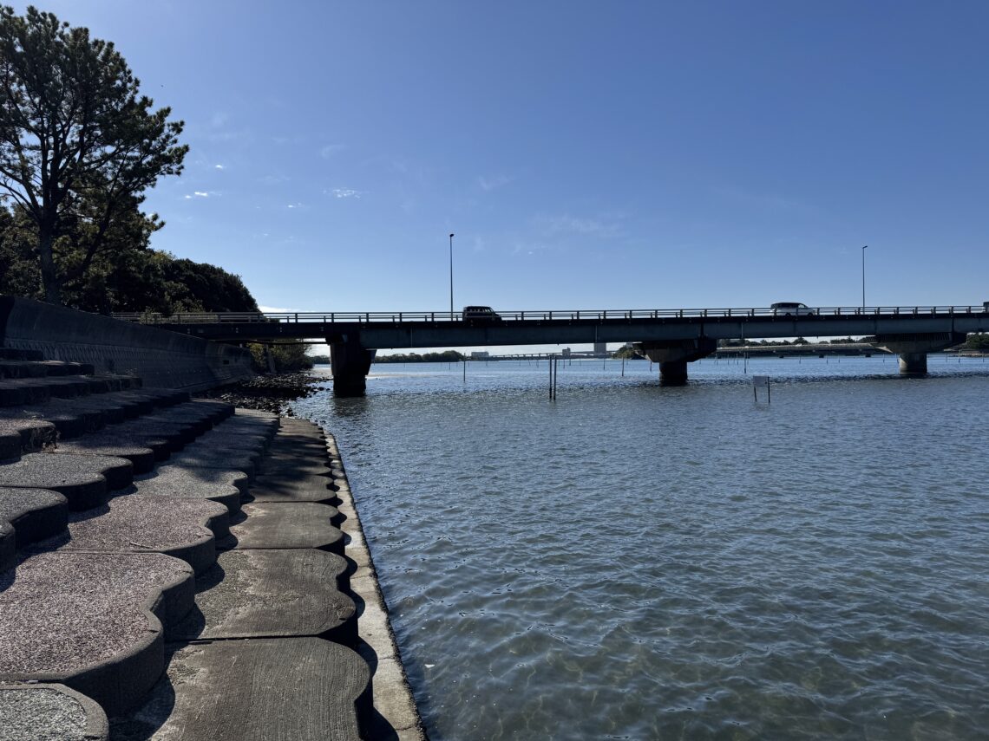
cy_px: 370
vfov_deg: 56.8
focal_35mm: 24
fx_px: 686
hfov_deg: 71.6
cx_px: 494
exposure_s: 1/7937
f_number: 1.78
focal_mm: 6.76
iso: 80
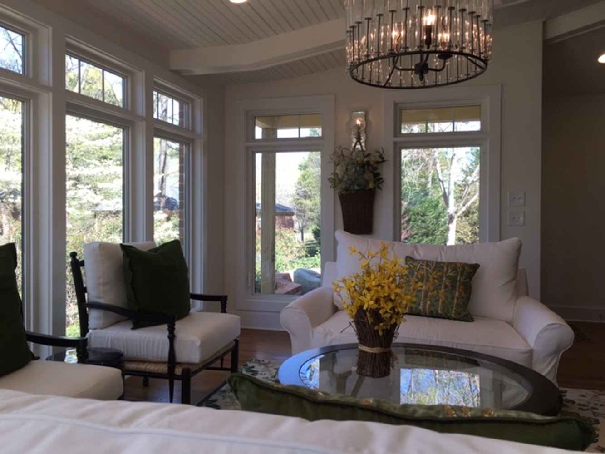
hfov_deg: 61.7
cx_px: 302
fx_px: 507
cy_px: 227
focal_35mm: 29
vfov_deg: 48.2
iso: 25
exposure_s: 1/120
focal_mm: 4.15
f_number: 2.2
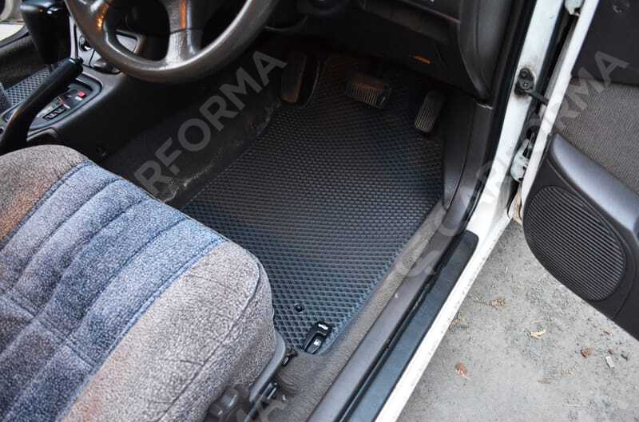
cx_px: 320
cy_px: 211
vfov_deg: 47.7
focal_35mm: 27
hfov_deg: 67.5
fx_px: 478
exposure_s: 1/10
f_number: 3.5
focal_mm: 18
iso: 3200
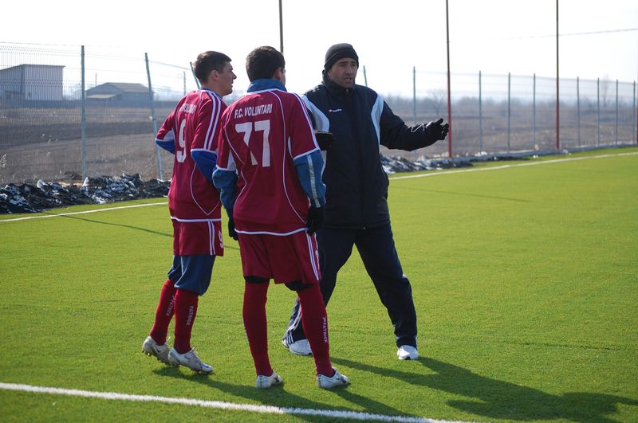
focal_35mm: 98
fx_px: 1725
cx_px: 319
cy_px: 212
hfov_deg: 20.9
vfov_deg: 14.0
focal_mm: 65
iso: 400
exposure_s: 1/2000
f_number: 4.2
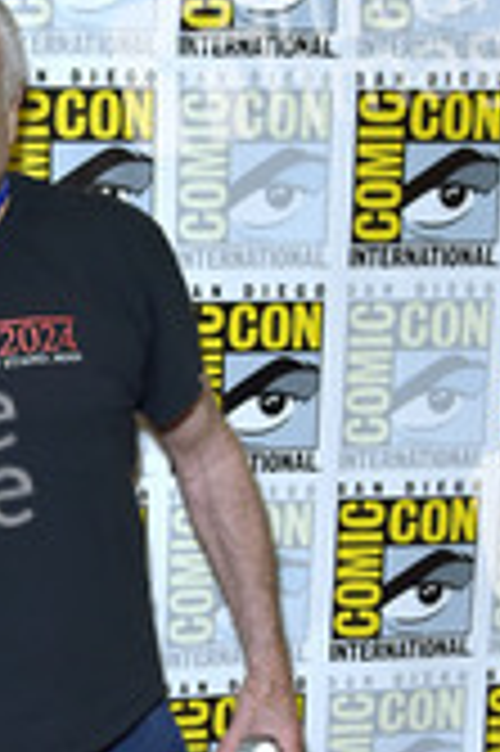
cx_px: -65
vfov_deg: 26.8
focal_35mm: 72
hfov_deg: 18.1
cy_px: 725
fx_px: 1503
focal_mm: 30
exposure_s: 1/250
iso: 800
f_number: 6.3
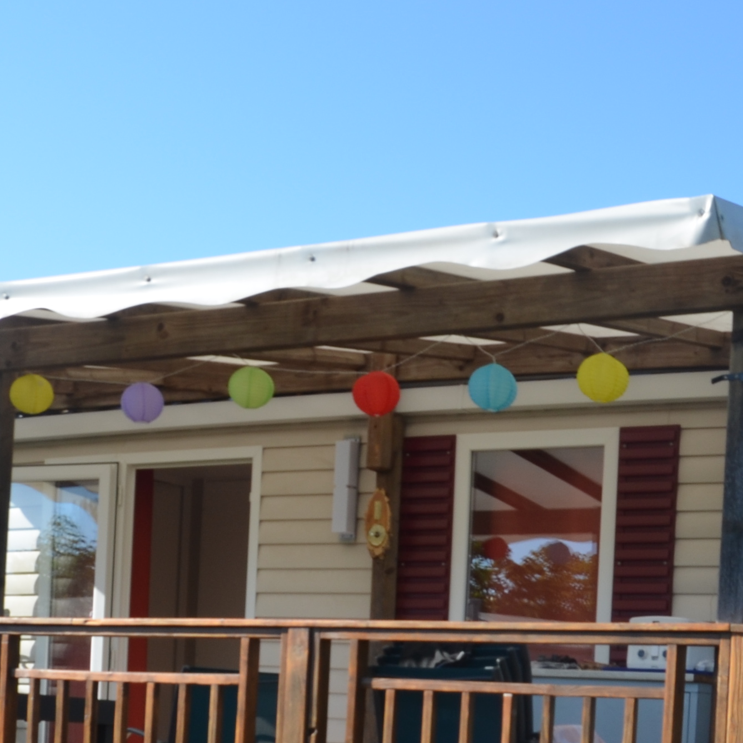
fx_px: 1821
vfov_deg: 22.0
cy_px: 780
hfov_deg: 23.0
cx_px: 497
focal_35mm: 75
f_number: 8
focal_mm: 16
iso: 140
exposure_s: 1/250
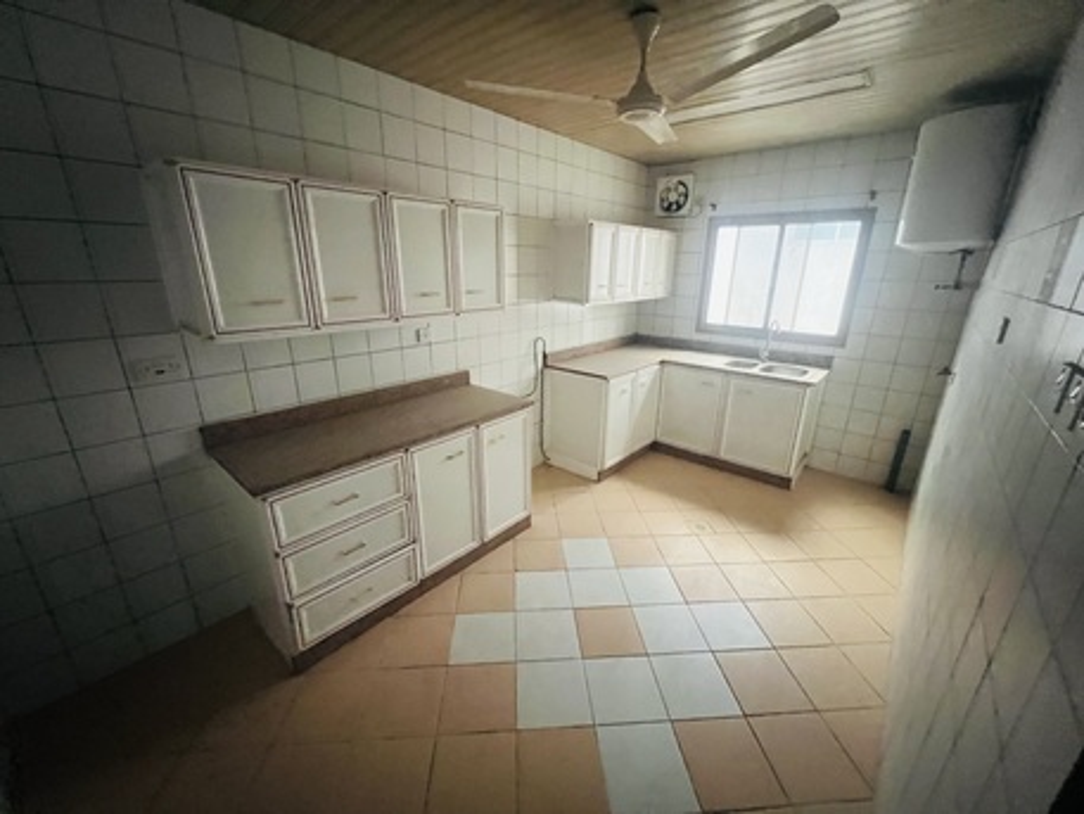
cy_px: 407
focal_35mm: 13
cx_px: 542
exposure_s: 1/46
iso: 1000
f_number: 1.8
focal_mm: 1.57
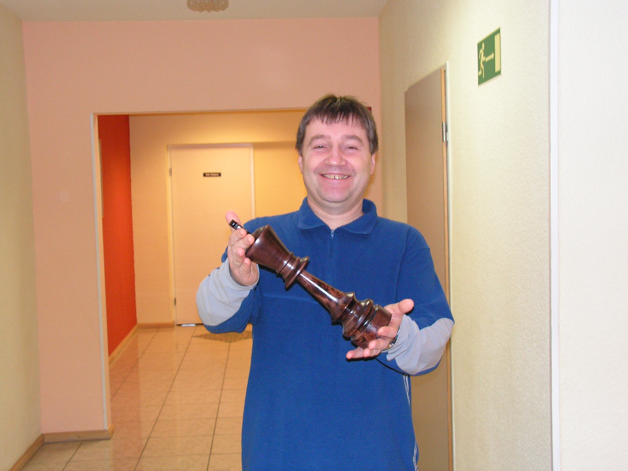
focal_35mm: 46
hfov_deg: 41.2
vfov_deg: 31.5
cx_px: 314
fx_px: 835
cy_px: 236
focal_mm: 7.8
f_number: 3.2
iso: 200
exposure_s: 1/40
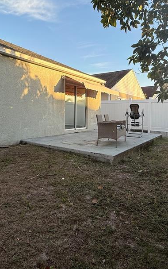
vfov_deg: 72.3
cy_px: 118
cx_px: 62
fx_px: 183
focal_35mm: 25
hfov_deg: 48.8
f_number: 2.2
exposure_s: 1/333
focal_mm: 2.22
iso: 50
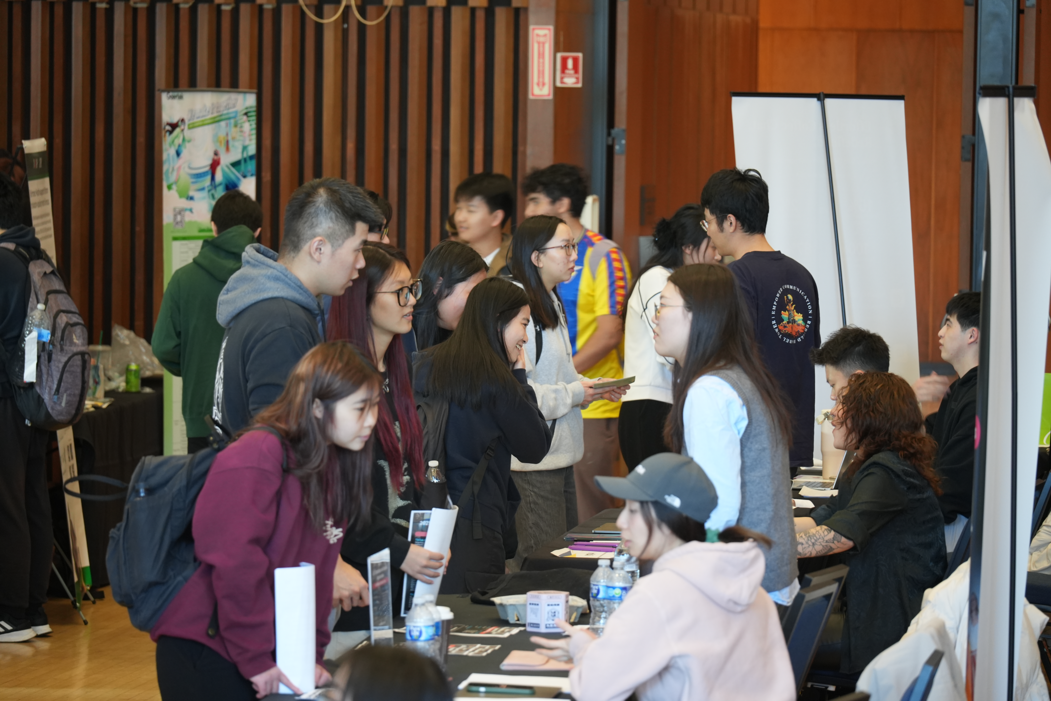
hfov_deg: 11.8
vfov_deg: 7.9
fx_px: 5079
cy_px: 350
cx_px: 526
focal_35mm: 174
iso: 1600
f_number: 6.3
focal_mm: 174
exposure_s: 1/30
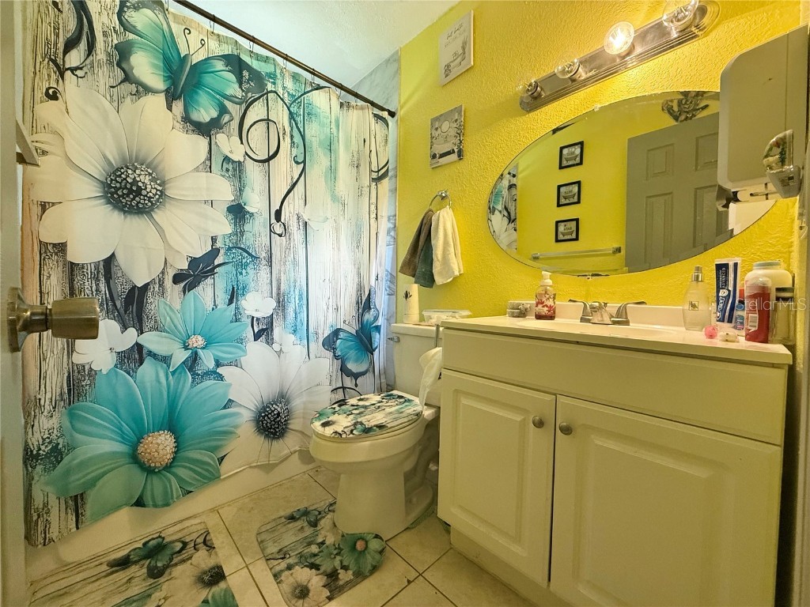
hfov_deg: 102.1
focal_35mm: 14
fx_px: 328
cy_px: 304
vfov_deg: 85.7
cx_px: 405
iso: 400
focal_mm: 2.22
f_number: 2.2
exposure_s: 1/60
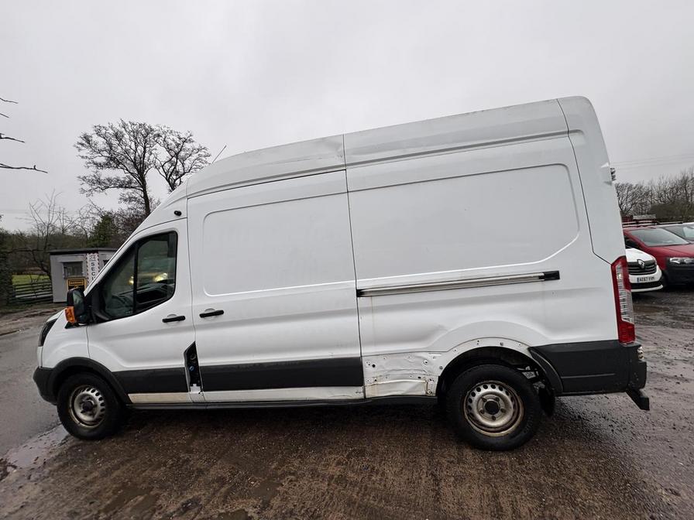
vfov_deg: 85.7
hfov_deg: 102.1
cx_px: 347
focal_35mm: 14
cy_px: 260
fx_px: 281
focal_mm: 2.22
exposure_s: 1/99
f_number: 2.2
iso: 64
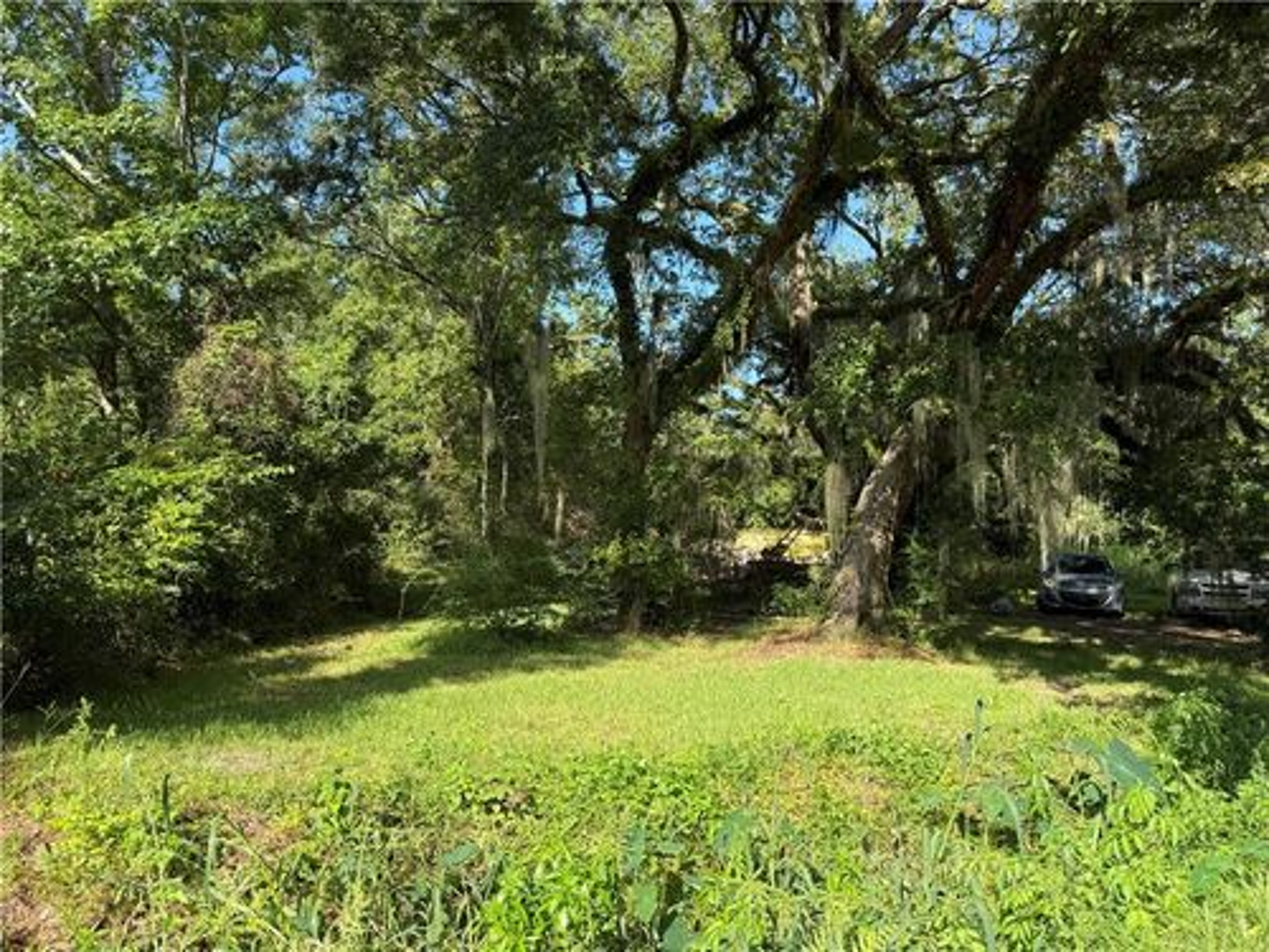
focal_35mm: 24
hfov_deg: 71.6
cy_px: 476
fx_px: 880
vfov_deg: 56.8
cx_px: 634
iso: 80
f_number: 1.78
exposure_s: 1/1156
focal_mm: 6.76
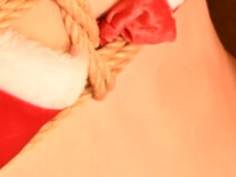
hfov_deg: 6.8
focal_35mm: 275
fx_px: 1874
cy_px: -751
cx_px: 579
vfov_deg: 4.5
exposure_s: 1/160
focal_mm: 24
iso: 2000
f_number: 4.5
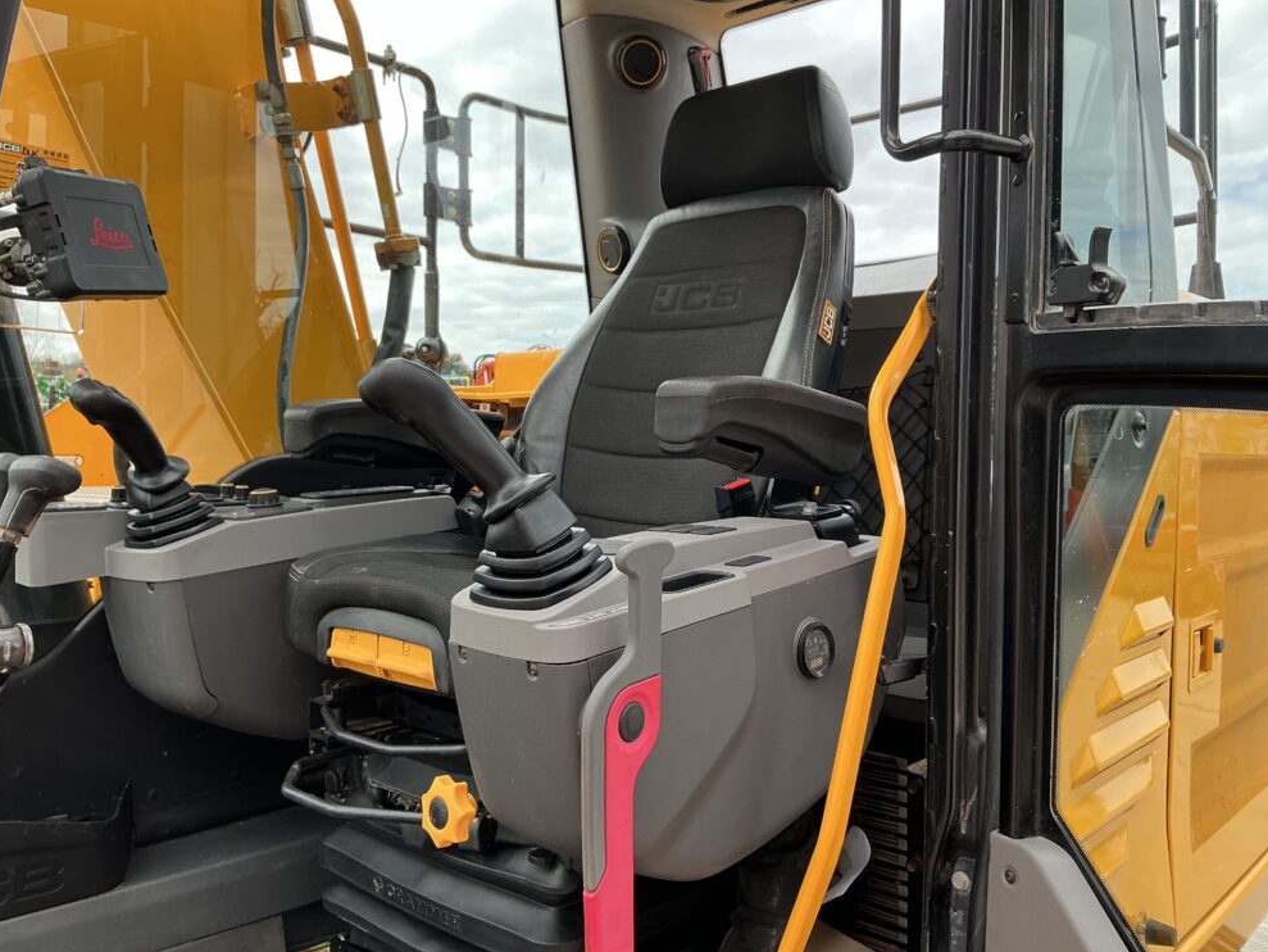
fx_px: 1062
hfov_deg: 61.6
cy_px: 471
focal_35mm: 29
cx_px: 649
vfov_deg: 48.2
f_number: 1.8
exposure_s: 1/204
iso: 20
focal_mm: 3
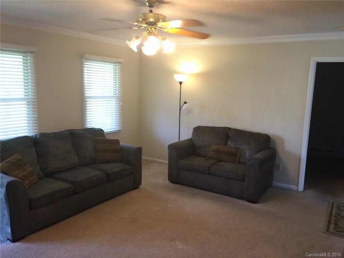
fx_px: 288
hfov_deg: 61.7
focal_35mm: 29
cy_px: 129
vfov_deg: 48.2
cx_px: 172
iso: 50
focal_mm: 4.15
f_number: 2.2
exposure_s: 1/15
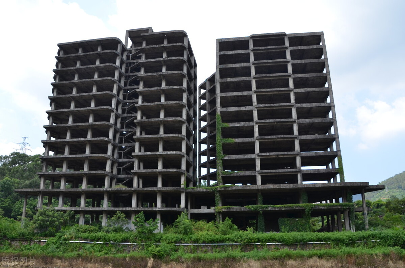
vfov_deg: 47.7
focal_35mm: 27
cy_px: 134
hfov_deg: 67.5
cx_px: 202
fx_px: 303
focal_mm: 18
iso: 200
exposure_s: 1/250
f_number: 8
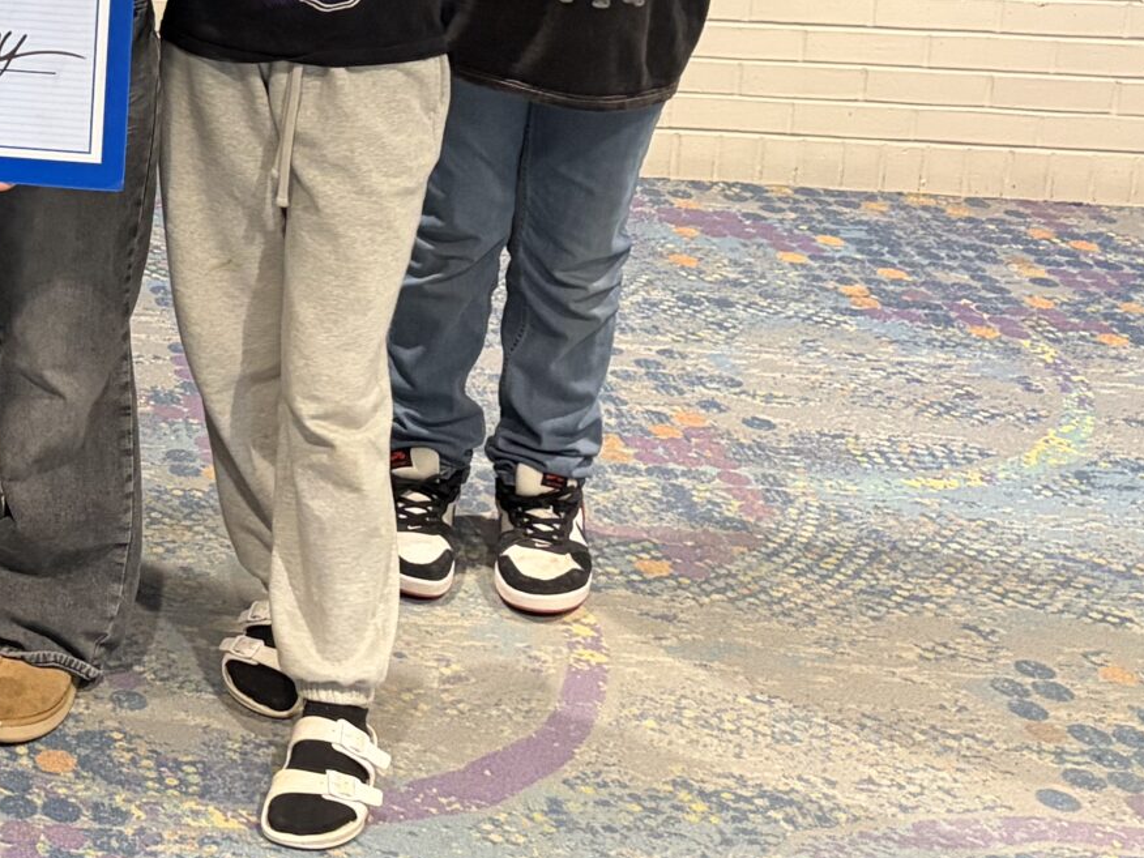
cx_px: -501
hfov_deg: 21.9
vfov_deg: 18.4
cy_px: -168
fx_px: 2512
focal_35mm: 76
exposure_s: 1/60
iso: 500
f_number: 1.6
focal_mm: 5.96
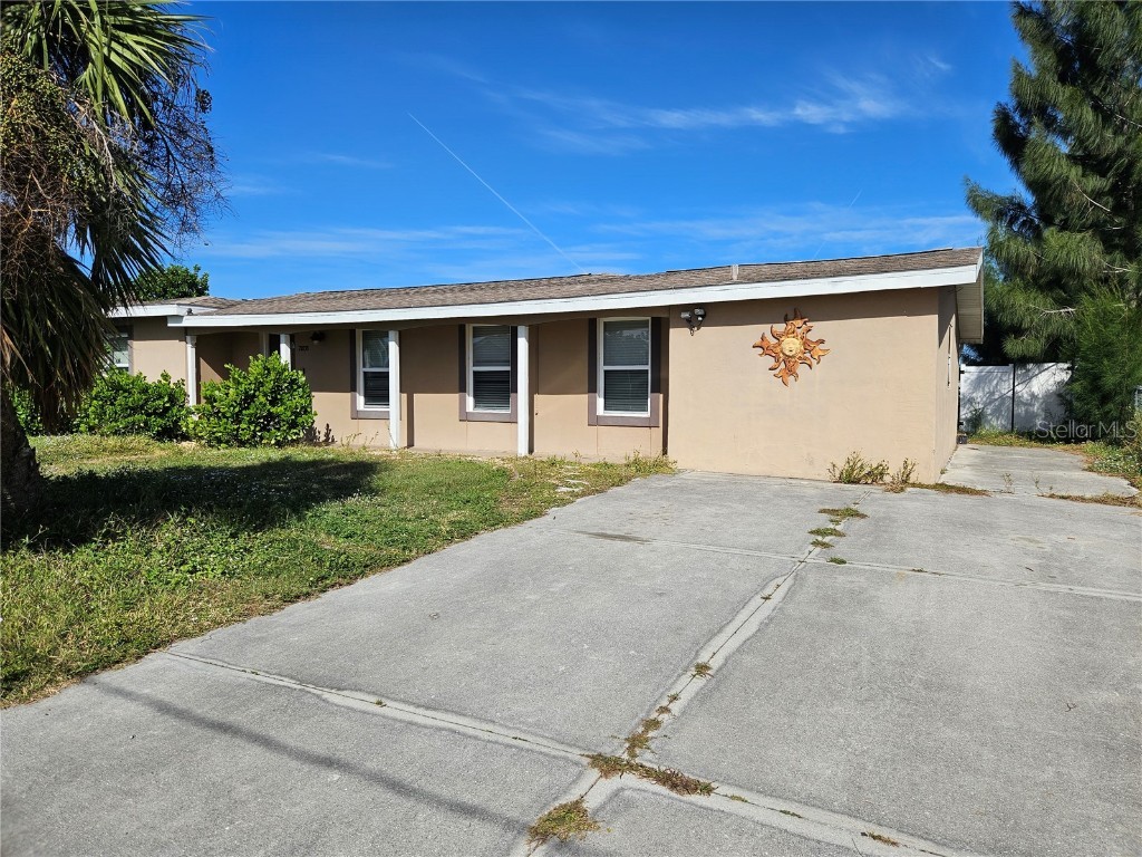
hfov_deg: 73.9
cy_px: 428
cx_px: 571
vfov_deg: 58.9
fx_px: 759
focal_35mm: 23
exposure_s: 1/3493
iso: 25
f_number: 1.8
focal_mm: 5.4
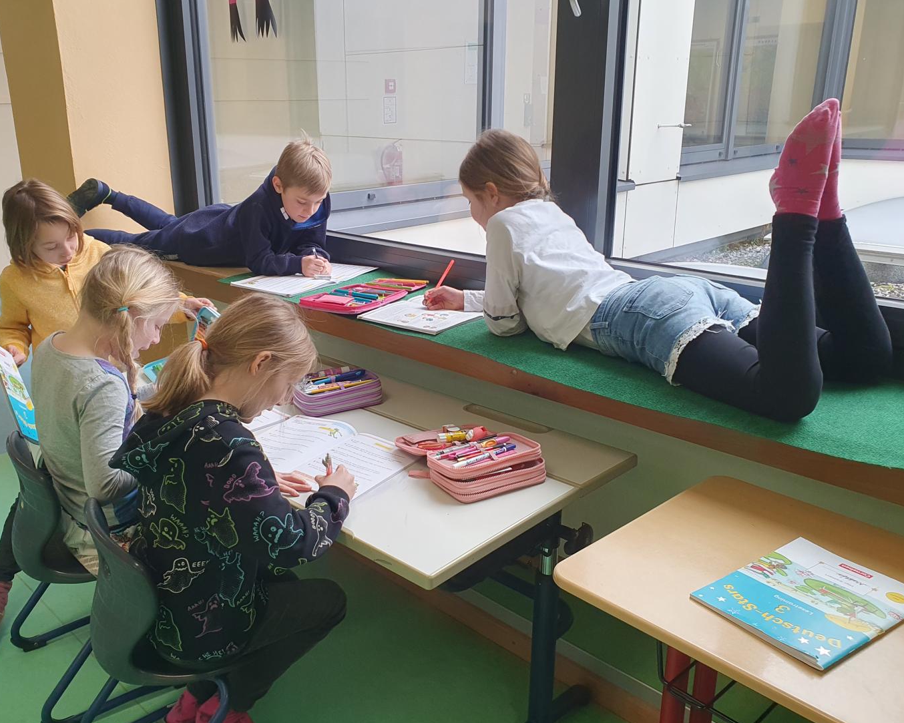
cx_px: 376
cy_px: 356
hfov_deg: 58.4
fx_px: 803
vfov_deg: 48.5
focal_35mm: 30
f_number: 2.4
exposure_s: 1/100
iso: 100
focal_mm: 4.32
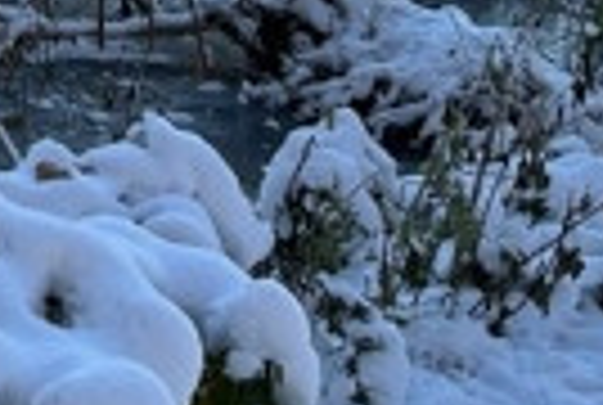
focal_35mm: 161
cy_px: -670
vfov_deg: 7.8
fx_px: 2703
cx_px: -315
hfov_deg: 12.1
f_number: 1.5
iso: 50
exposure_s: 1/2632
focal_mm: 5.7
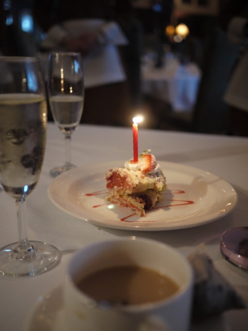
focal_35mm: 40
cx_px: 124
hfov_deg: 36.0
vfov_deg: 46.8
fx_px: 382
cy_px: 166
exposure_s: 1/40
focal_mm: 20
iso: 400
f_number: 1.7
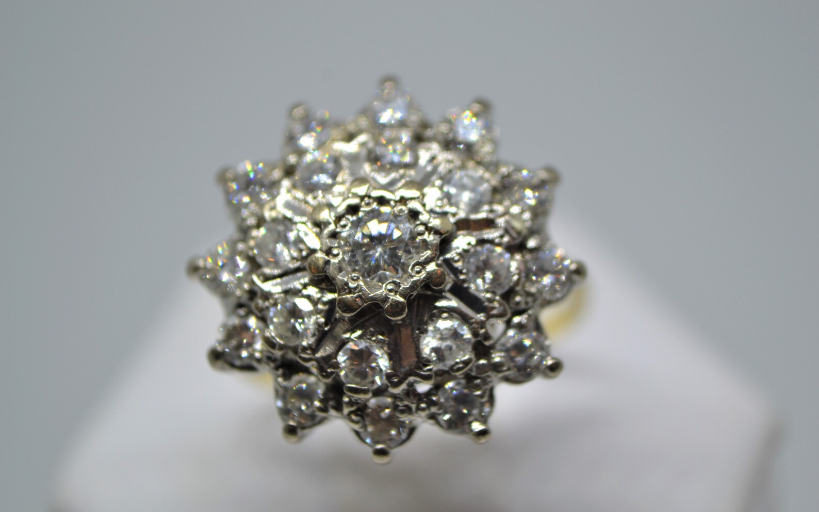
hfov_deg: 26.8
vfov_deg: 16.9
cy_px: 257
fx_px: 1719
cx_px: 409
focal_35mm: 77
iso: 400
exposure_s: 1/60
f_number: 5.6
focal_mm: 50
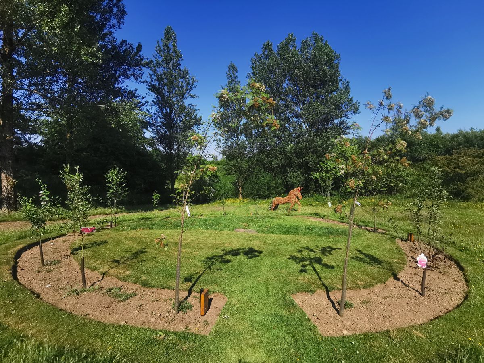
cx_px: 242
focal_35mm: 16
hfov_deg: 94.5
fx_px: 224
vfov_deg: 78.1
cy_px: 182
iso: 50
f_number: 2.2
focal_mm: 2.35
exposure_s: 1/933
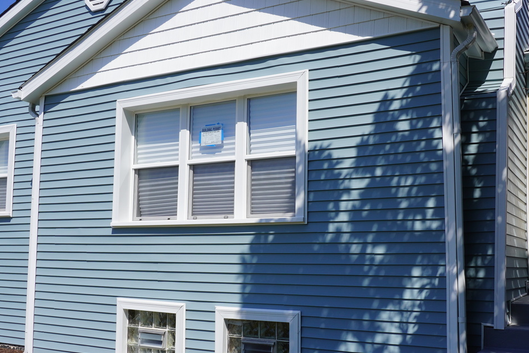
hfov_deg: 47.2
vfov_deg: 32.5
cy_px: 216
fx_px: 602
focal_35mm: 41
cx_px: 307
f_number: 10
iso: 100
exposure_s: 1/200
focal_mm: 16
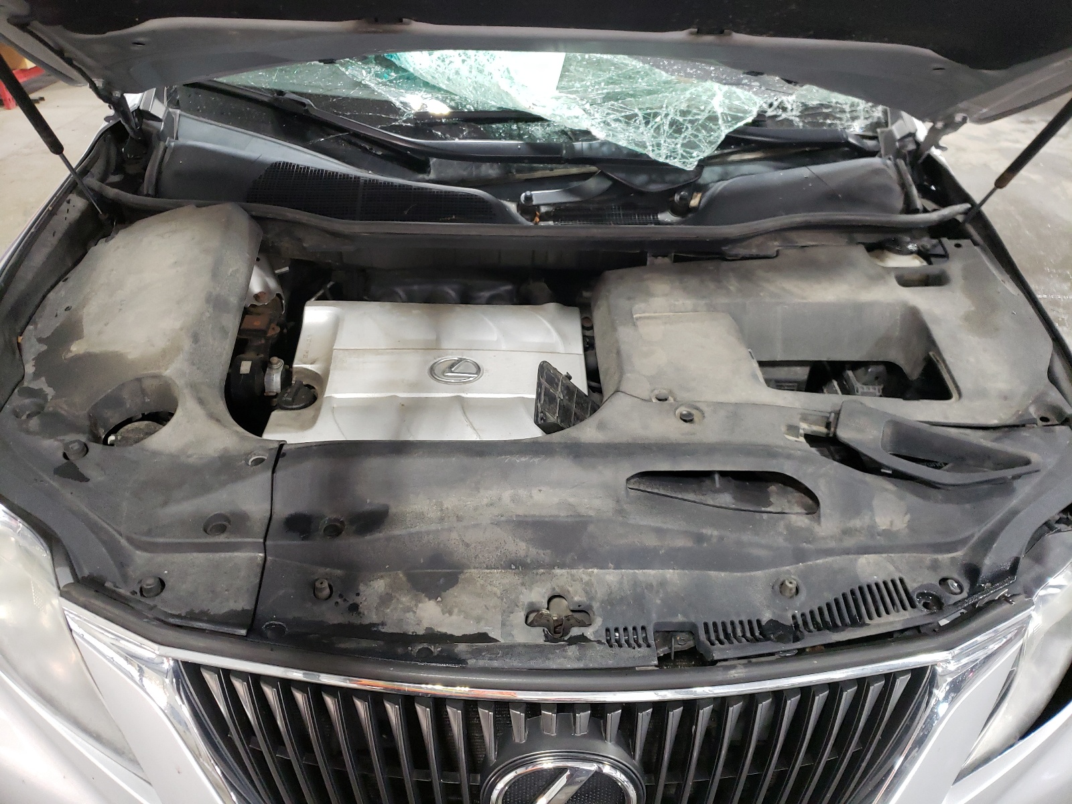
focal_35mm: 26
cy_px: 402
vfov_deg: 53.1
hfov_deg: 67.3
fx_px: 805
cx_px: 536
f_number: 1.5
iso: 292
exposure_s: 1/40
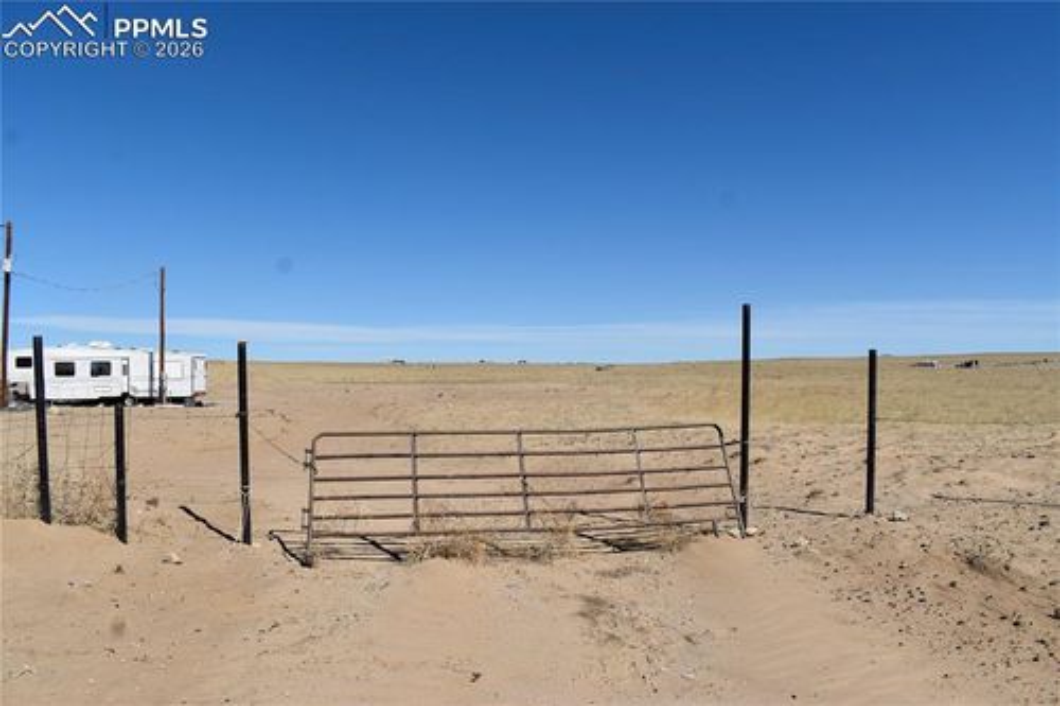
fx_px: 795
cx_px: 530
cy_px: 353
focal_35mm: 27
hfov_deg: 67.4
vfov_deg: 47.9
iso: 100
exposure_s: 1/400
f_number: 10
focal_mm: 18
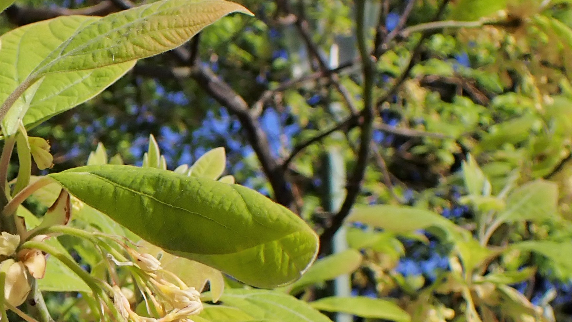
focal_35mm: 63
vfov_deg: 19.0
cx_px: 42
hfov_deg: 31.5
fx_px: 956
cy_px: 251
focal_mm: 5.4
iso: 100
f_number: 9
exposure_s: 1/250
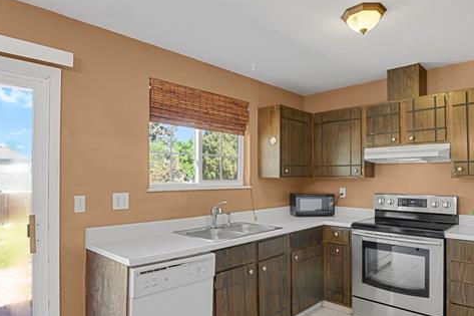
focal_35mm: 23
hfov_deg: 76.1
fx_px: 303
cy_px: 172
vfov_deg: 55.0
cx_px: 234
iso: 250
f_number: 8
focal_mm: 17
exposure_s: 2.5
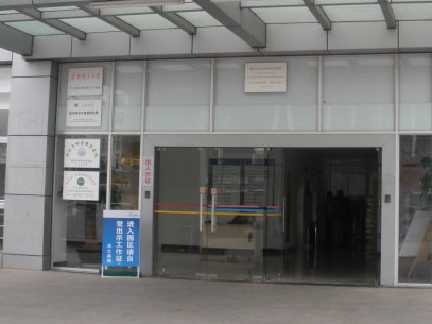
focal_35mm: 61
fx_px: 761
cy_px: 121
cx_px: 287
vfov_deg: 23.9
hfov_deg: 31.5
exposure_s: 1/83.2
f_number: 3.5
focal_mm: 6.3
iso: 64
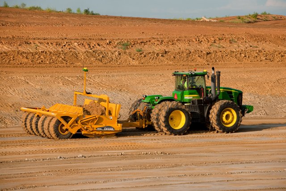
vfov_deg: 7.2
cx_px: 143
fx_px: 1510
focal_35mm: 190
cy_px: 96
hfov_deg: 10.8
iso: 200
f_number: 8
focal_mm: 190
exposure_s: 1/400
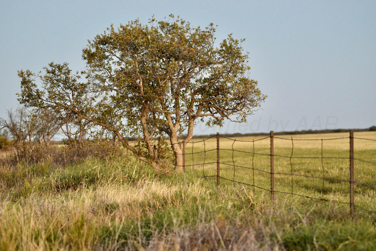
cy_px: 126
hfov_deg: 10.3
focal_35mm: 200
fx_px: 2089
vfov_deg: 6.9
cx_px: 188
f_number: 5.6
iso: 6400
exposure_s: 1/250
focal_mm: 200
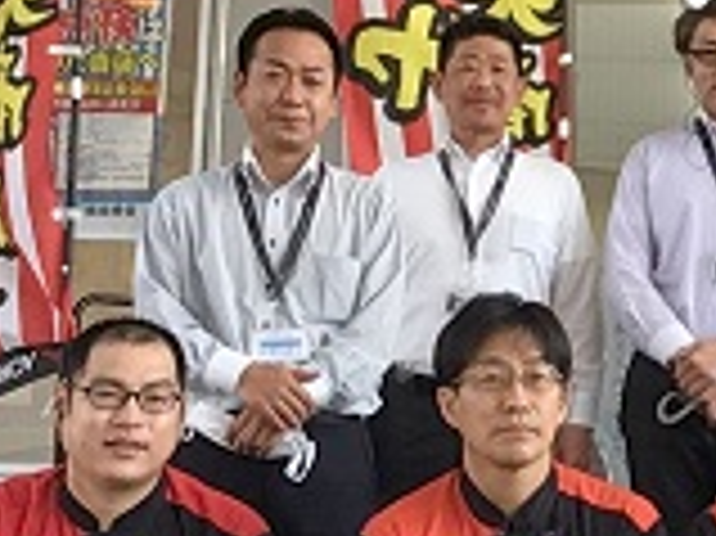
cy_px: 203
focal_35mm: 86
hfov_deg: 21.7
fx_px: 1777
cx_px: 775
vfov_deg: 17.1
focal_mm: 2.15
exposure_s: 1/182
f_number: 2.4
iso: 50
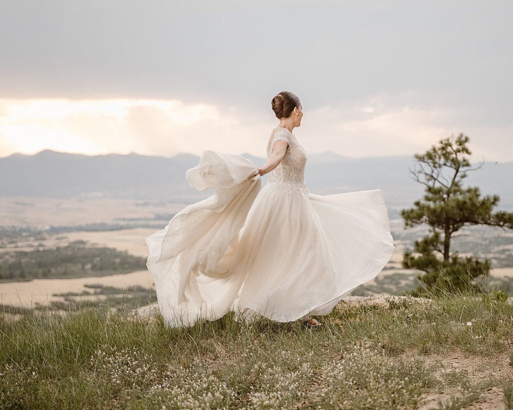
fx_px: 1002
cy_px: 204
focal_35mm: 66
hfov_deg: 28.7
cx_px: 289
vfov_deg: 23.1
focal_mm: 58
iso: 640
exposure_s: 1/500
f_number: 2.8
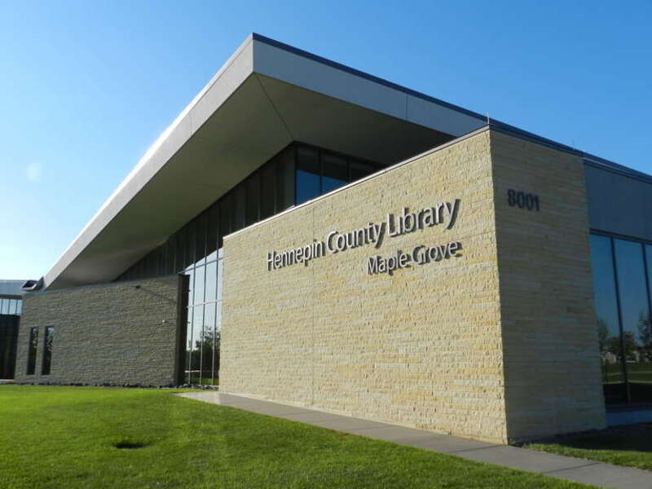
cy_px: 244
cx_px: 326
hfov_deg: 56.8
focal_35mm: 32
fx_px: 603
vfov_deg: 44.2
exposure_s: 1/1000
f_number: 4
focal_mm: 5.6
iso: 160
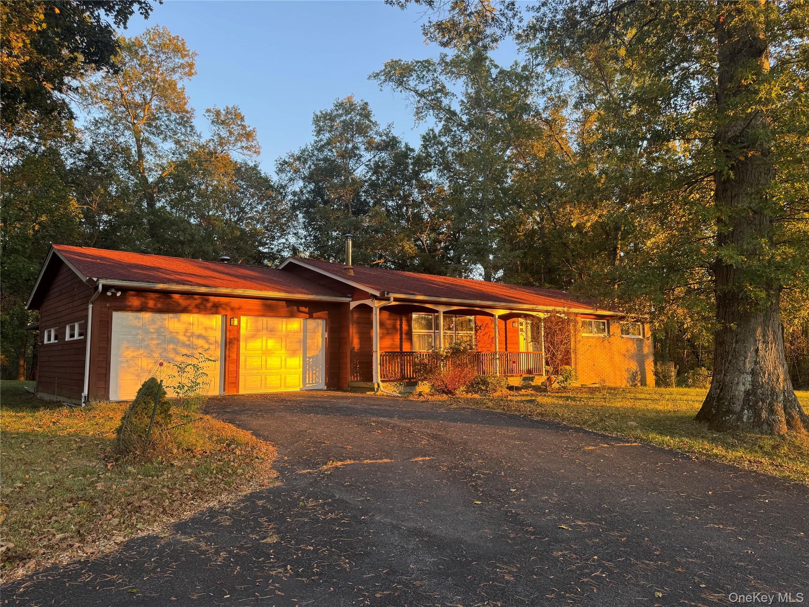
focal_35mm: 24
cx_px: 404
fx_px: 561
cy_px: 304
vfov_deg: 56.8
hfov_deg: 71.6
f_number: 1.78
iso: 50
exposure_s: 1/126
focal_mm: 6.76
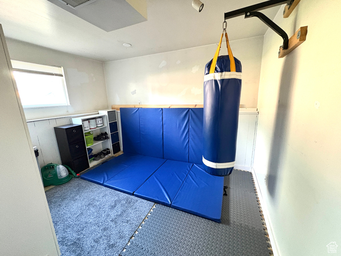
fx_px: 138
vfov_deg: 85.7
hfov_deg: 102.1
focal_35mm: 14
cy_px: 128
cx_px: 170
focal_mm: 2.22
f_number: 2.2
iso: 640
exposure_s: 1/40
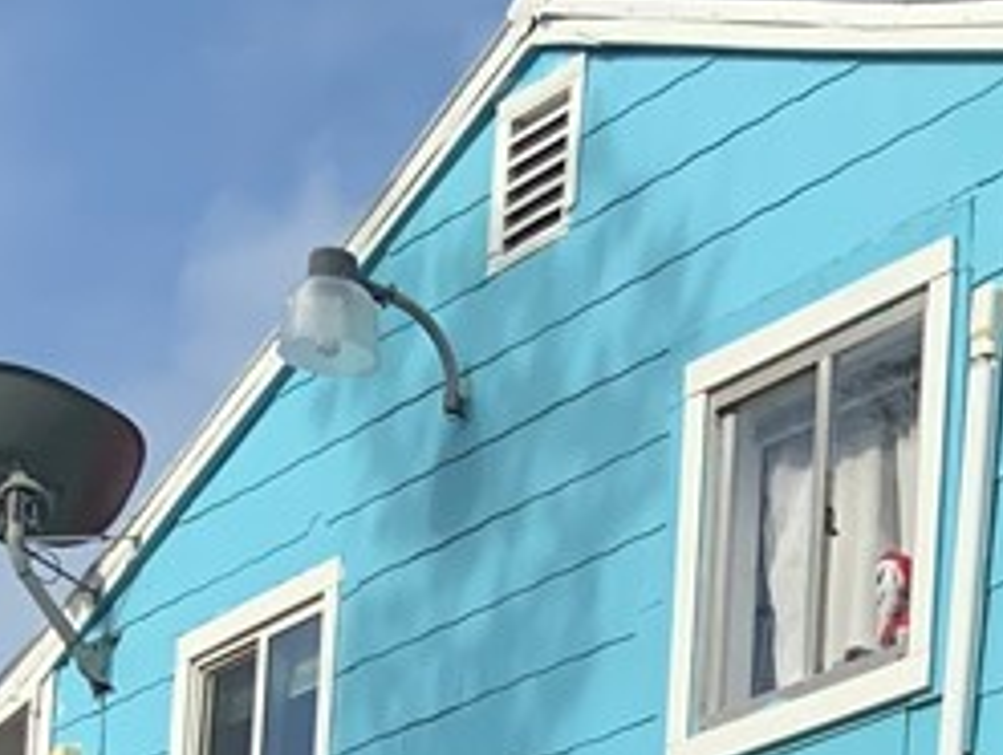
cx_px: 1153
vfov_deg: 11.5
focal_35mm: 120
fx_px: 3482
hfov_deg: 15.9
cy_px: 1319
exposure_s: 1/1577
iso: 16
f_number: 1.8
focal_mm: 3
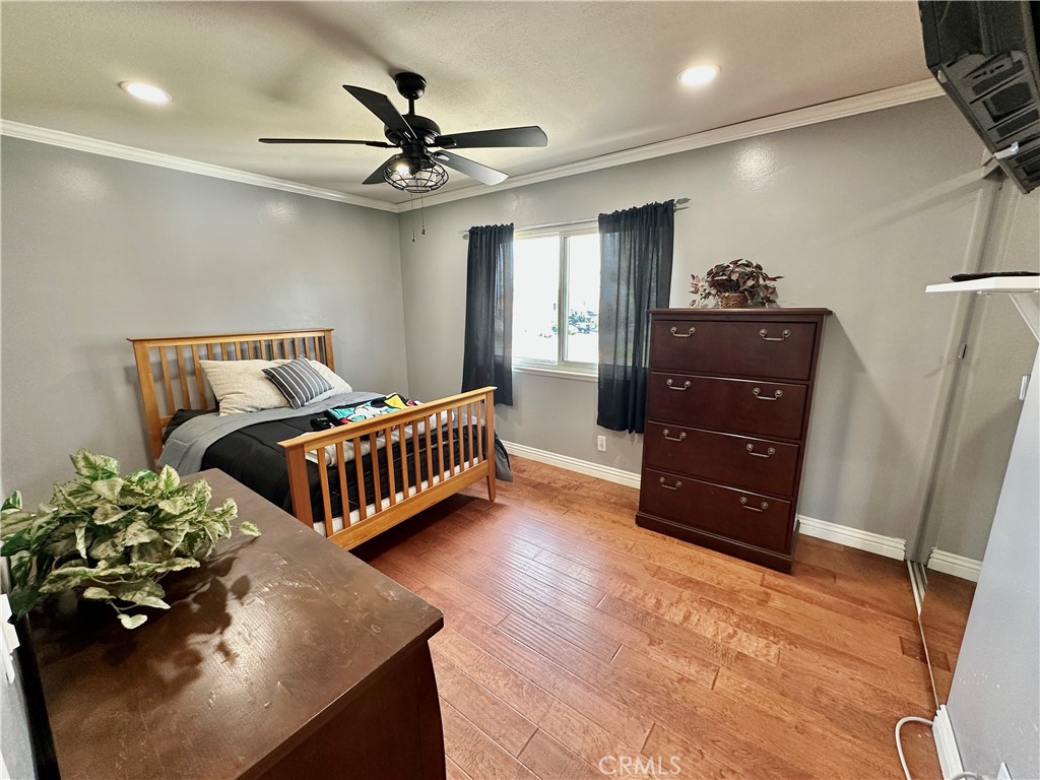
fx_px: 421
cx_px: 520
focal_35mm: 14
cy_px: 390
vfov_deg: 85.7
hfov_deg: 102.1
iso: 200
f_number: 2.2
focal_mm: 2.22
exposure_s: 1/60
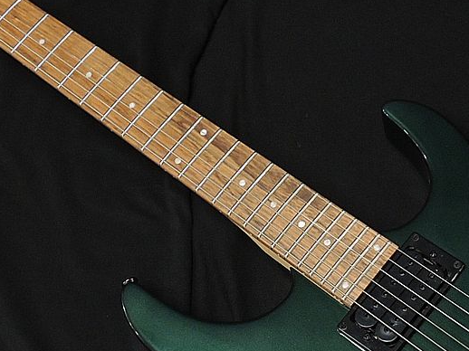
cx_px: 294
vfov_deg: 18.0
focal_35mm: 81
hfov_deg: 24.1
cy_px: 293
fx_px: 1097
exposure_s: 1/15
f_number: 3.3
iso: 400
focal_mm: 6.2
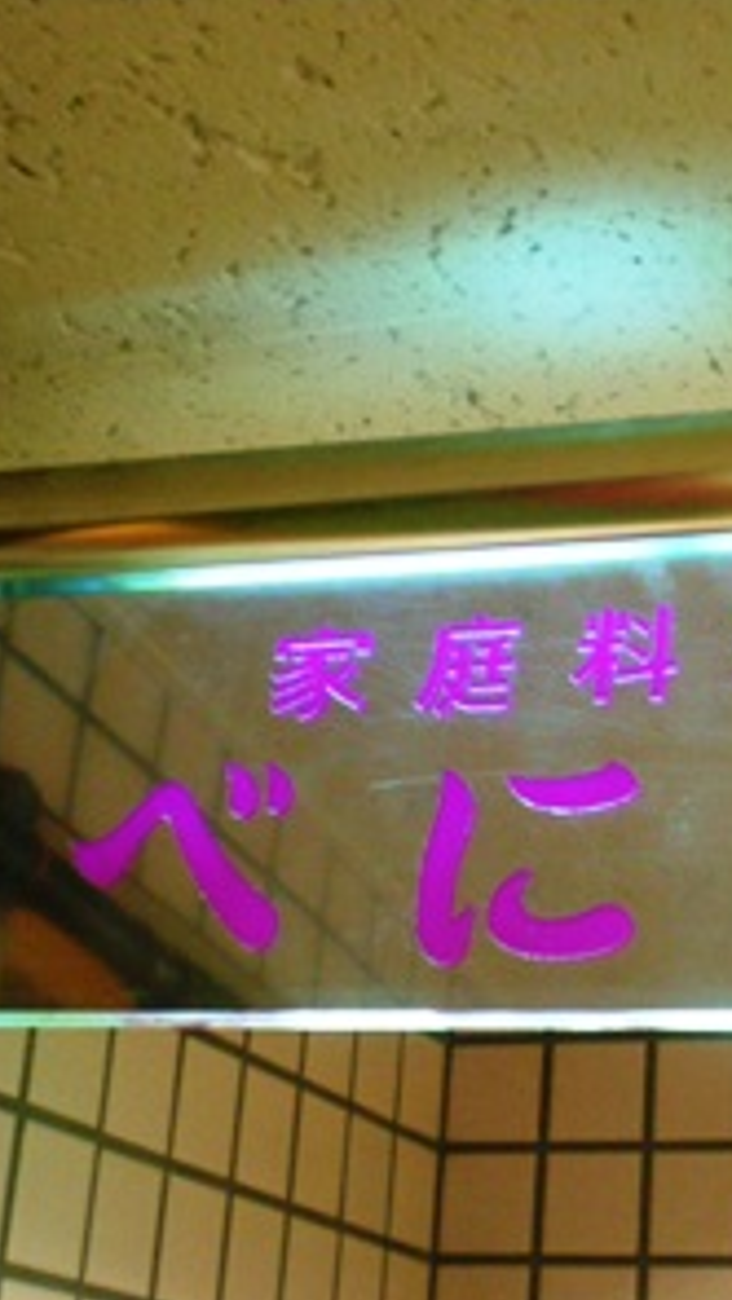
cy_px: 657
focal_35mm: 65
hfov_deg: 18.4
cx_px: 578
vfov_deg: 32.4
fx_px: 2242
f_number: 3.5
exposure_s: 1/8
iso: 440
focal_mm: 7.4
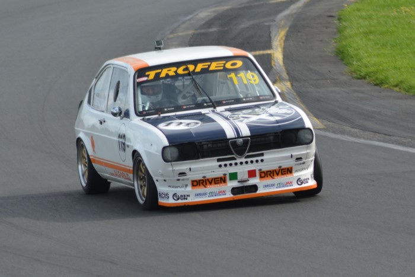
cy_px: 138
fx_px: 5188
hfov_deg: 4.6
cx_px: 208
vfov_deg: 3.1
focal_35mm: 450
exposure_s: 1/500
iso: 400
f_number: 8
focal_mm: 300
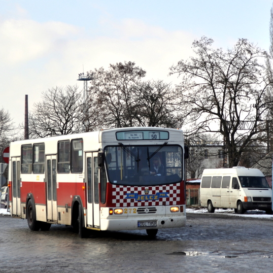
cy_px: 136
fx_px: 943
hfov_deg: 16.5
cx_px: 134
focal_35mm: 106
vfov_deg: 16.5
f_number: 9
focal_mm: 55
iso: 200
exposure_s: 1/320
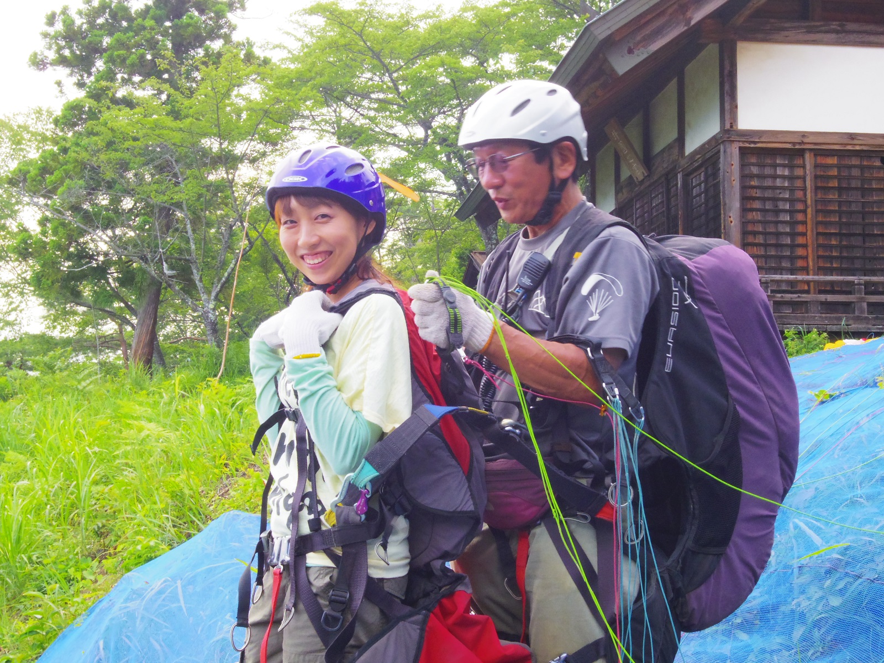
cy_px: 332
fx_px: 1200
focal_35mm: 47
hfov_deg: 40.4
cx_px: 442
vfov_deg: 30.9
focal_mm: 8.5
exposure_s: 1/60
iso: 400
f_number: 8
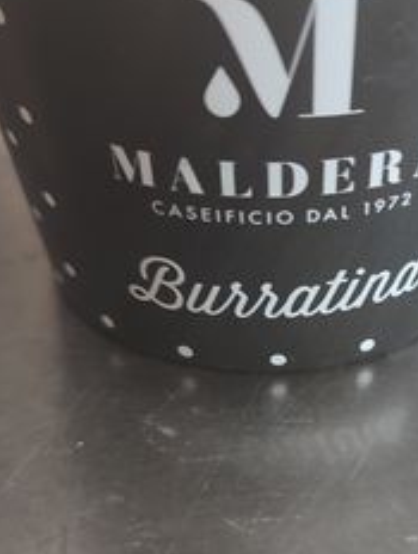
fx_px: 706
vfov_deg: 42.6
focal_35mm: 44
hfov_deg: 32.1
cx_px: 334
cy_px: 339
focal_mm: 5.89
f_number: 1.89
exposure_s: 1/33
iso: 203
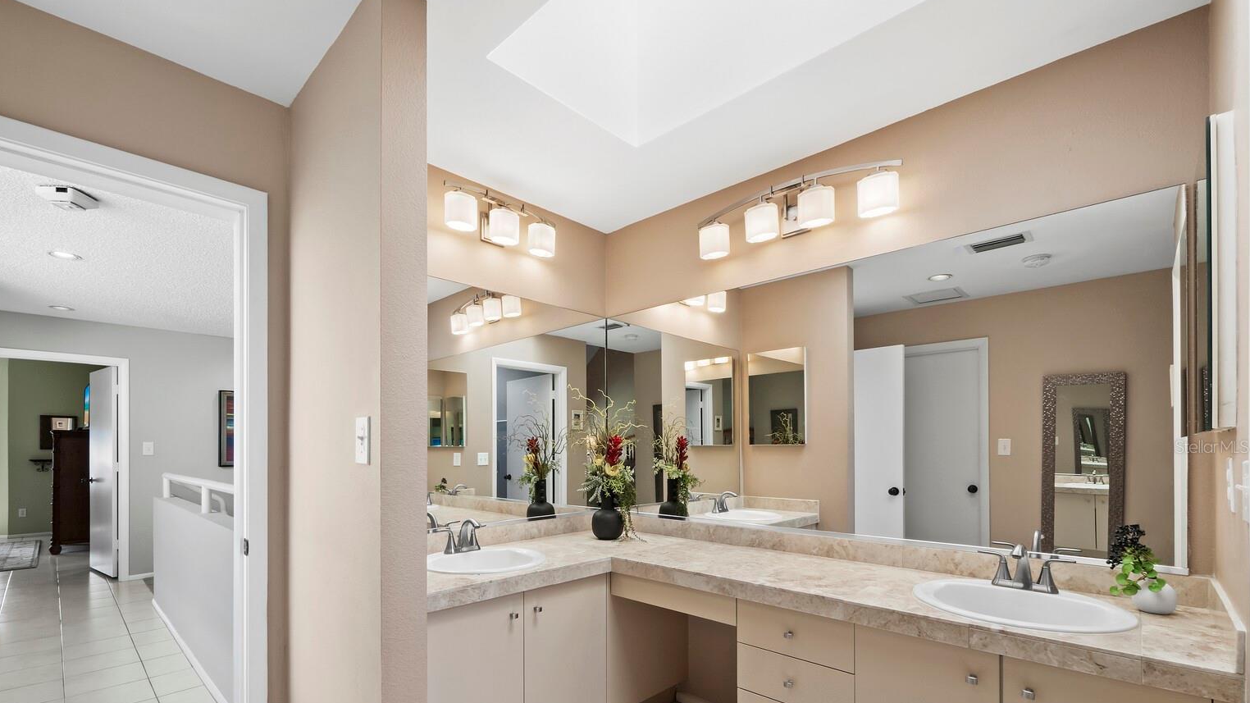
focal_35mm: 16
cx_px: 597
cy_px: 446
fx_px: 530
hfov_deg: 99.3
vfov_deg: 65.9
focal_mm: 7
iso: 400
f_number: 11
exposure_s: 1/4
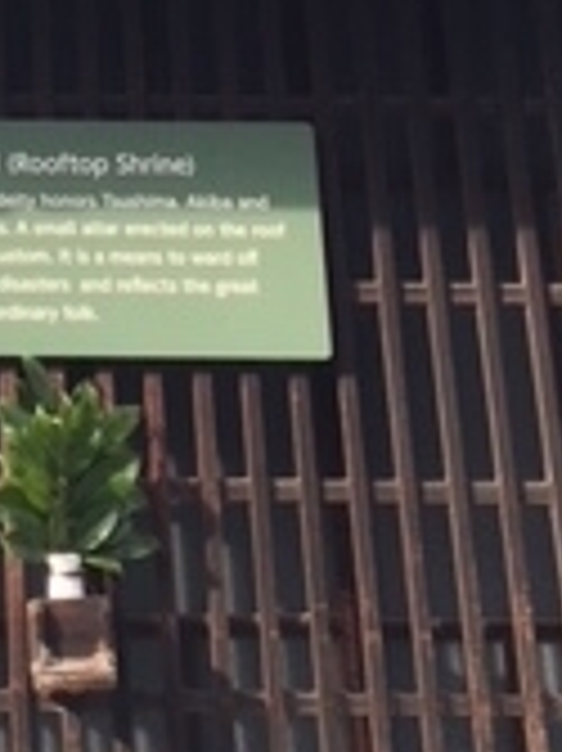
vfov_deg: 16.4
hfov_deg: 12.8
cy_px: -329
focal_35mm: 111
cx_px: -198
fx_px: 2406
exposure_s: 1/364
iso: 25
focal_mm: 4.15
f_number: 2.2
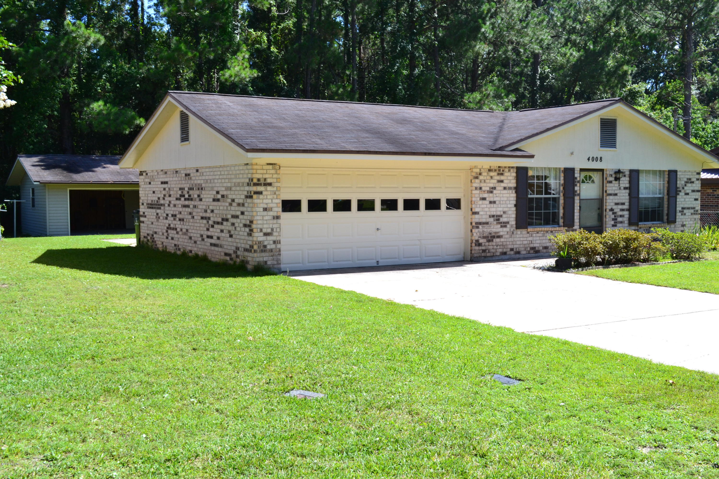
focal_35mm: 39
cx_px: 360
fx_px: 779
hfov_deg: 49.6
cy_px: 240
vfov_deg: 34.2
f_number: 10
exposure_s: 1/200
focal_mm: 26
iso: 400
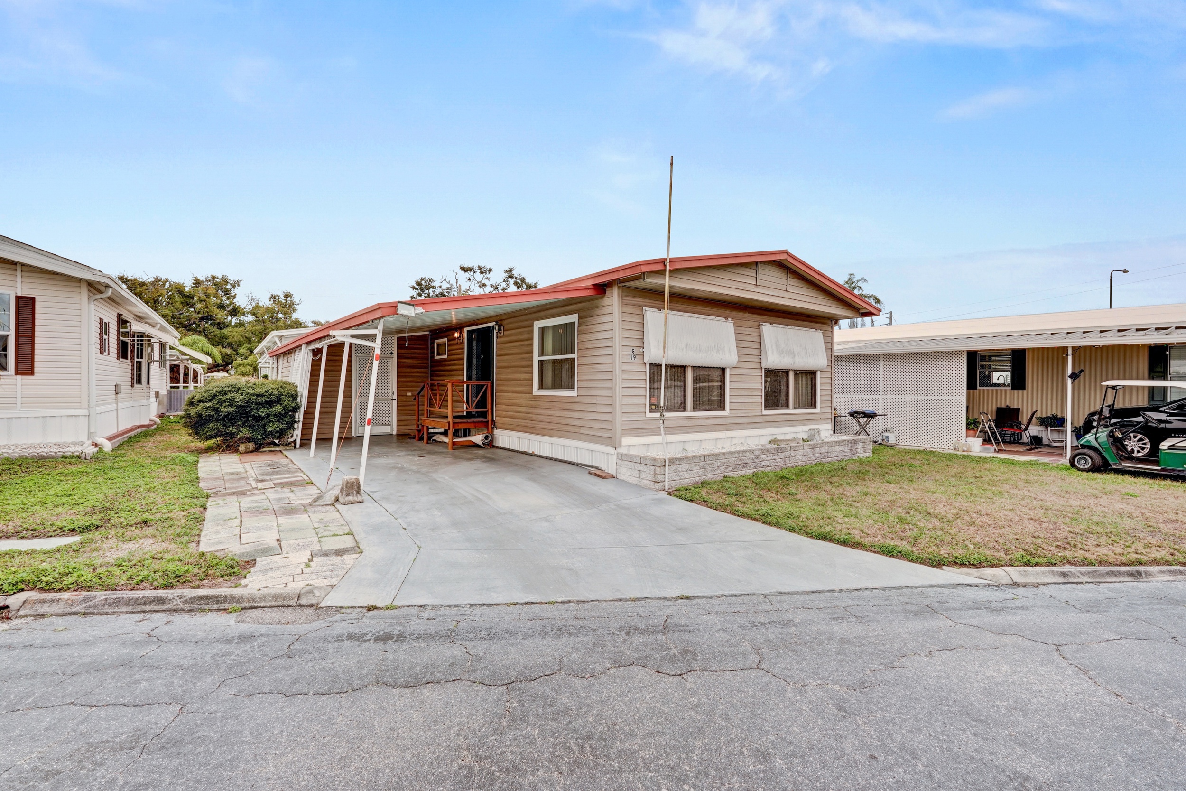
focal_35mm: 16
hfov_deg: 96.7
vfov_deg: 73.8
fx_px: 527
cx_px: 593
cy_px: 396
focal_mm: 16
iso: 400
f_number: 8
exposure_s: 1/800
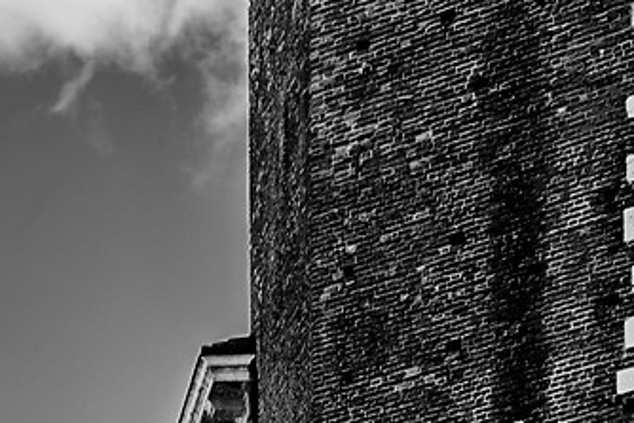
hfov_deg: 8.2
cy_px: 764
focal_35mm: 244
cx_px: -366
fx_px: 4299
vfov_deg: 5.5
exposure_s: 1/125
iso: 100
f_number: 10
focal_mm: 34
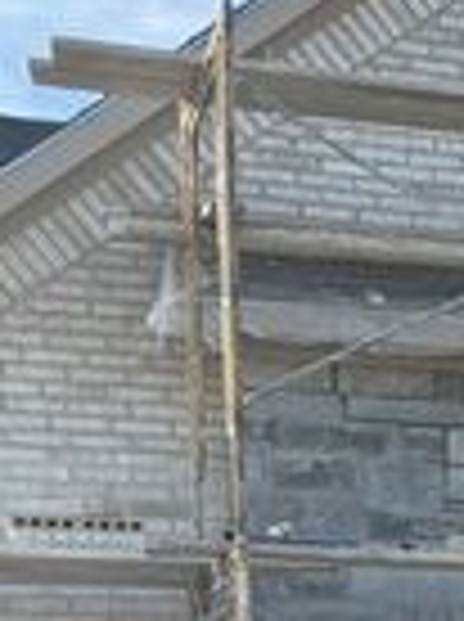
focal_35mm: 116
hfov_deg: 10.8
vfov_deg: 15.9
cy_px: 866
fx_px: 2080
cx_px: 1122
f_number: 1.78
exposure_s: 1/2000
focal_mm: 6.76
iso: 80
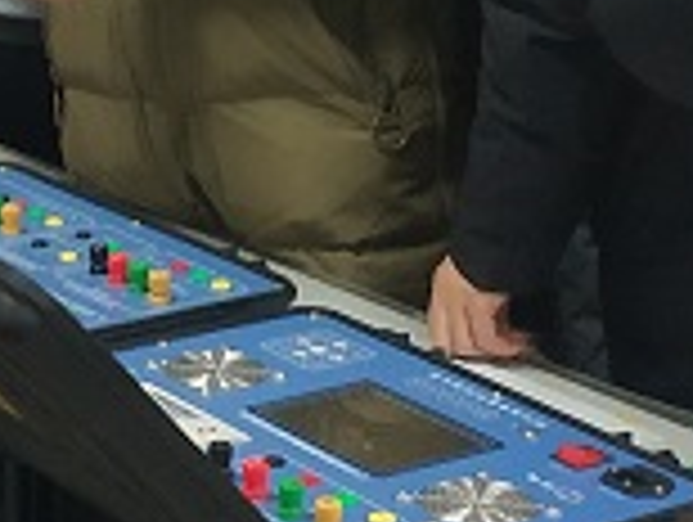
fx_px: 3328
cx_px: 36
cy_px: -36
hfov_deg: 11.8
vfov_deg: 8.9
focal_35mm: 166
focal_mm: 4.5
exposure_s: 1/17
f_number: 2
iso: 518
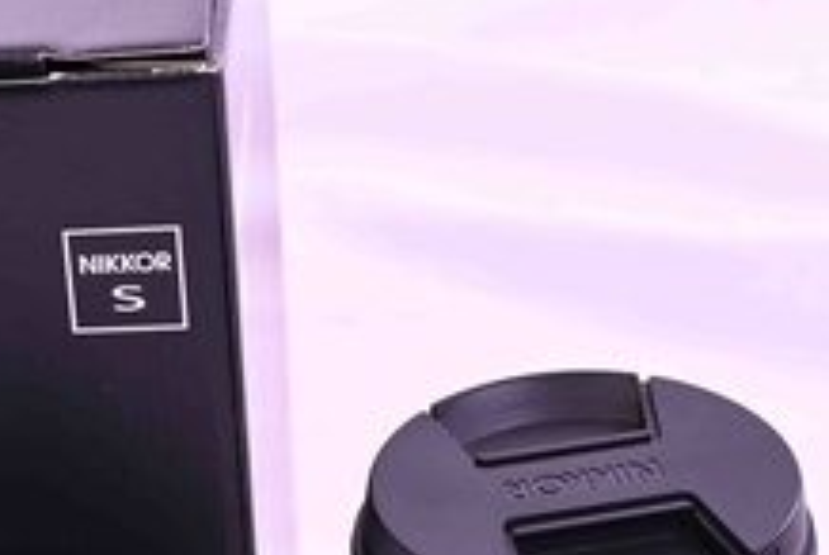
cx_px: -23
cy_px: 755
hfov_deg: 14.2
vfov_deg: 9.5
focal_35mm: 142
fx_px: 3274
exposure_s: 1/100
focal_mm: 47
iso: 200
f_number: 7.1
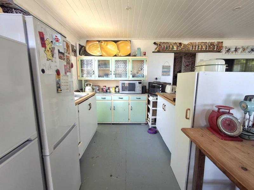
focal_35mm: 16
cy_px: 95
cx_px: 127
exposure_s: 1/50
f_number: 2.2
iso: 64
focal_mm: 1.64
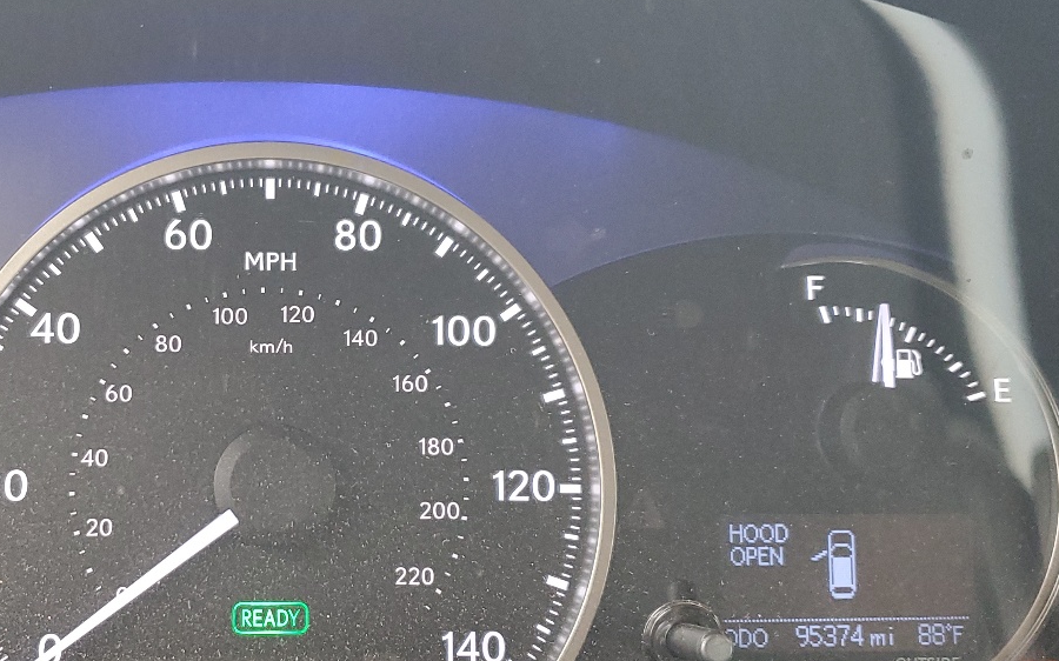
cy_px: 389
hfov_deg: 40.0
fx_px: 1414
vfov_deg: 26.3
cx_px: 272
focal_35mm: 49
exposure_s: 1/60.2
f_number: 1.5
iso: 142
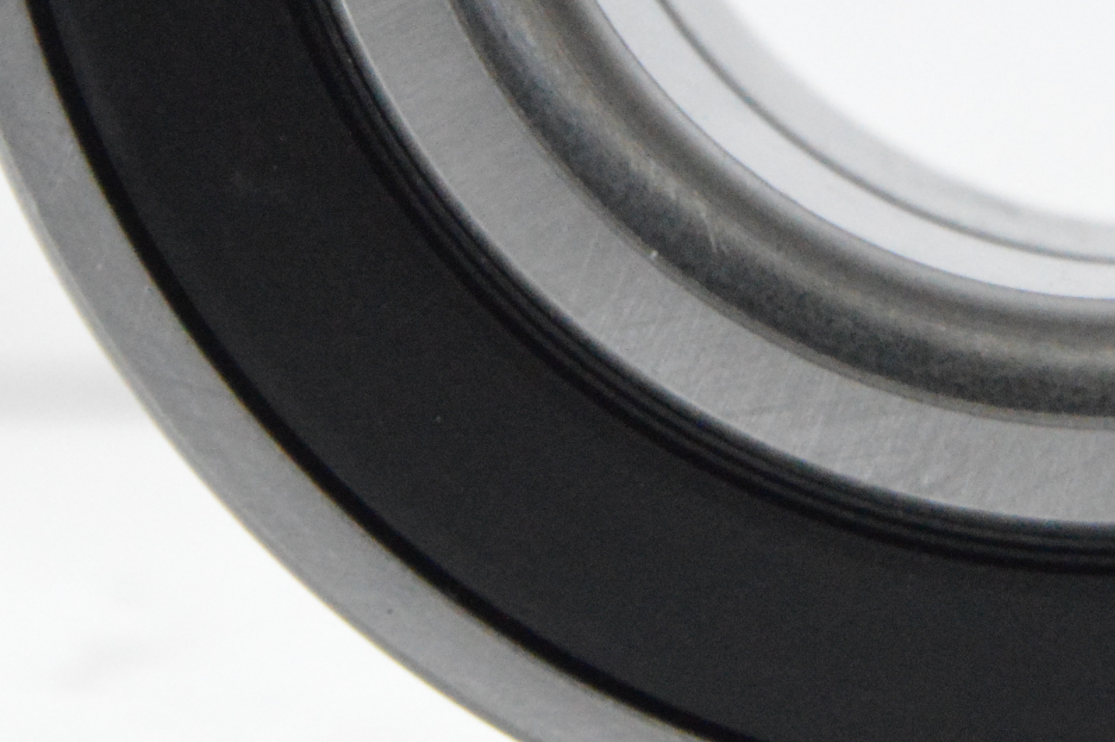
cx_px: 1111
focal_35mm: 396
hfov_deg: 5.2
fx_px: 12256
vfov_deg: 3.5
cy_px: -356
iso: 3200
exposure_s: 1/100
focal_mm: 70
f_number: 7.1
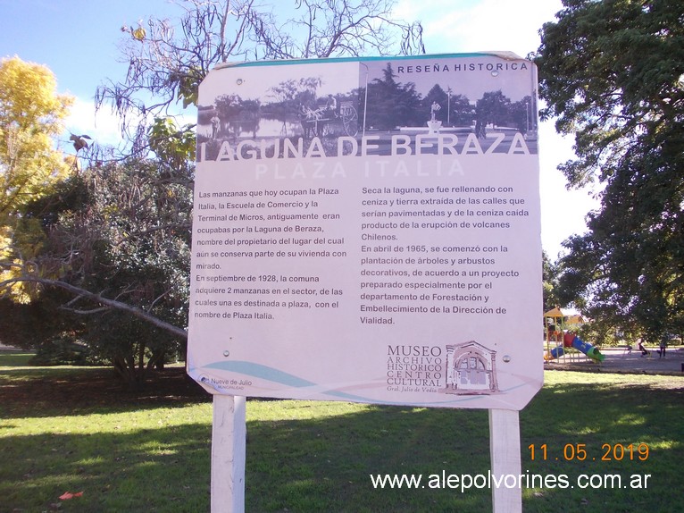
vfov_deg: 49.7
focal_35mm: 28
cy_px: 256
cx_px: 342
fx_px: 553
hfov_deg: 63.5
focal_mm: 4
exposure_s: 1/400
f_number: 2.7
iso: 80
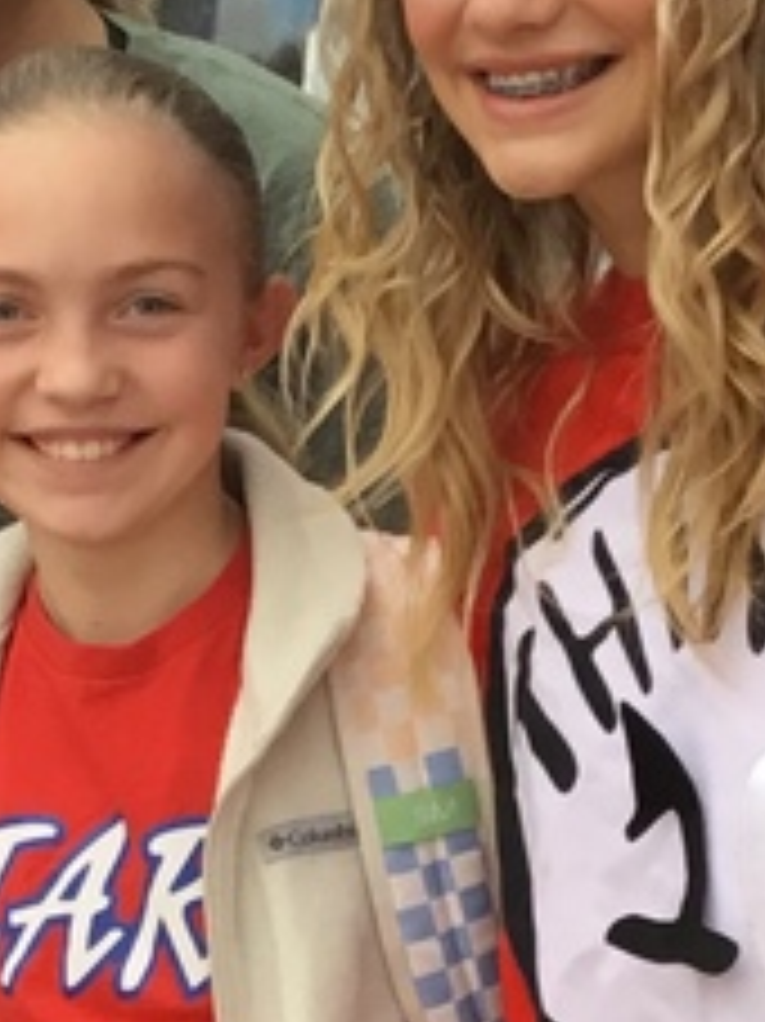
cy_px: 815
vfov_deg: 14.0
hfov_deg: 10.6
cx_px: 248
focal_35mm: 140
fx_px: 4129
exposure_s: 1/40
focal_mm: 3.3
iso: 25
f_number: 2.4
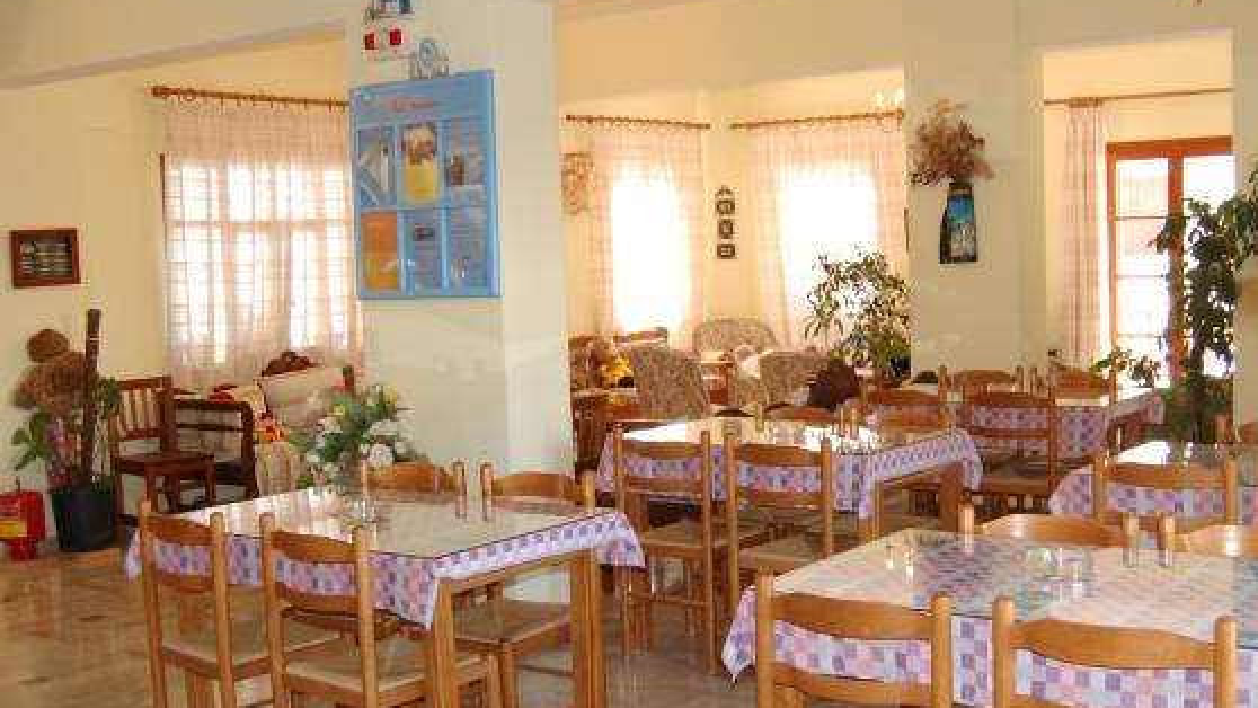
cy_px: 426
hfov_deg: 45.4
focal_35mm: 45
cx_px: 685
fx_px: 1501
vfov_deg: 26.5
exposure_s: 1/50
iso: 400
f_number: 3.8
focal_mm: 20
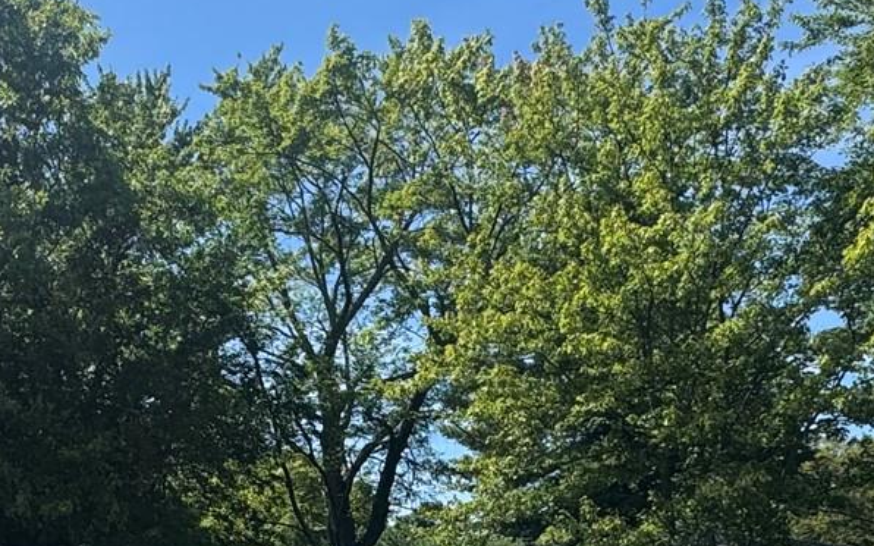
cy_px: 590
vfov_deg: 23.8
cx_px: 199
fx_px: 1214
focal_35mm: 51
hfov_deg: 38.4
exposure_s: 1/1178
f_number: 2.2
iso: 50
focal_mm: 2.22
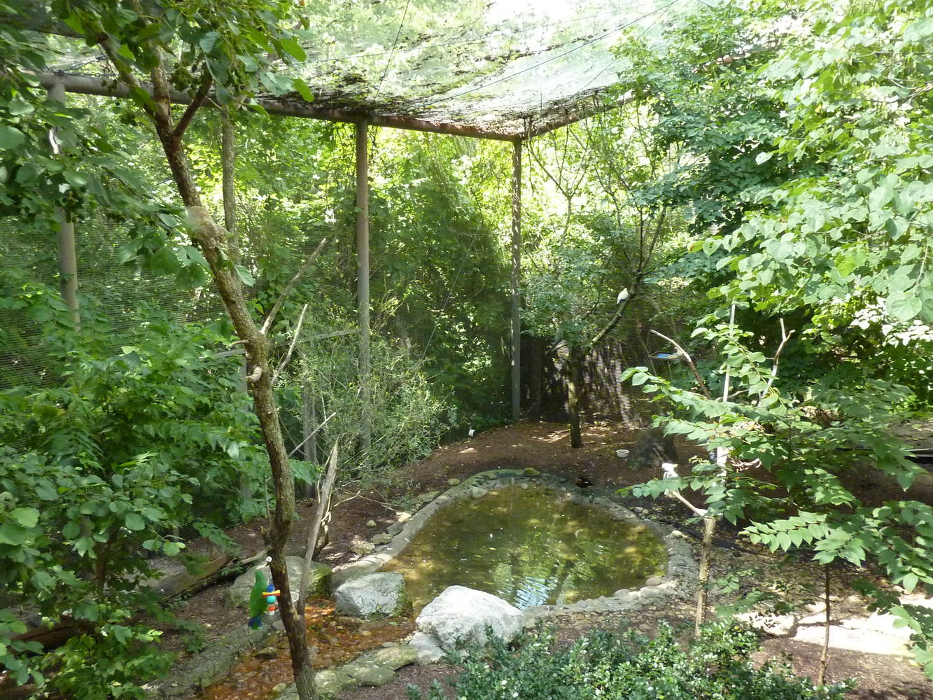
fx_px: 809
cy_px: 356
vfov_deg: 46.8
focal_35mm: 30
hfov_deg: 59.9
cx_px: 442
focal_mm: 4.1
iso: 400
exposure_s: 1/200
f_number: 3.3
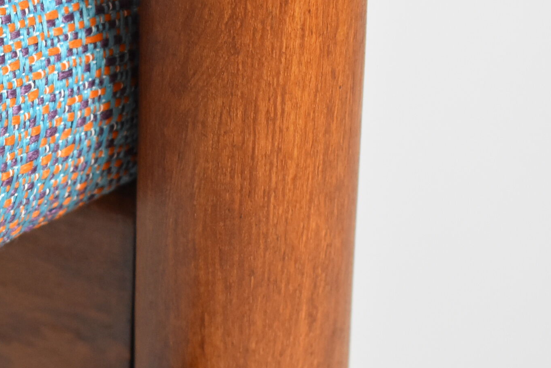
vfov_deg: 7.5
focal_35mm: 182
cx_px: 74
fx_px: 2790
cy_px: 75
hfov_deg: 11.2
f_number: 5.6
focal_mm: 55
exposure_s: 1/125
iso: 1600
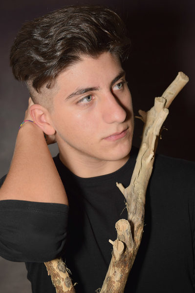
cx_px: 98
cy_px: 146
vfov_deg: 31.9
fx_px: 513
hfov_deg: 21.5
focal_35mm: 63
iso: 100
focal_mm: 42
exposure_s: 1/160
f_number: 4.8
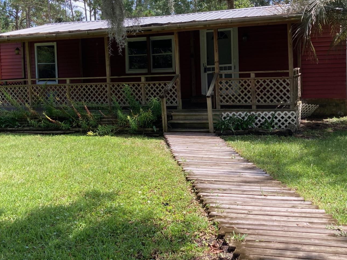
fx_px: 441
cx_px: 163
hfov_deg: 42.9
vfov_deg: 32.6
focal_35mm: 44
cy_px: 91
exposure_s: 1/355
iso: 20
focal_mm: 3.99
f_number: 1.8
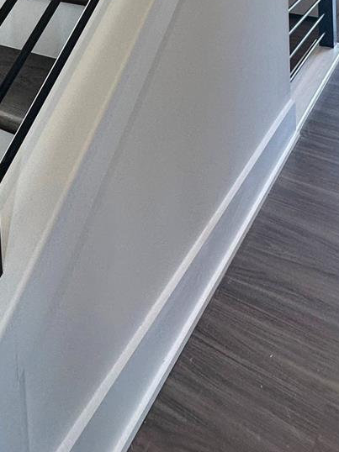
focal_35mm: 40
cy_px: -133
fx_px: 523
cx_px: 121
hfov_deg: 35.7
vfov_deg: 34.0
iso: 160
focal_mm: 2.22
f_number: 2.2
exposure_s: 1/120
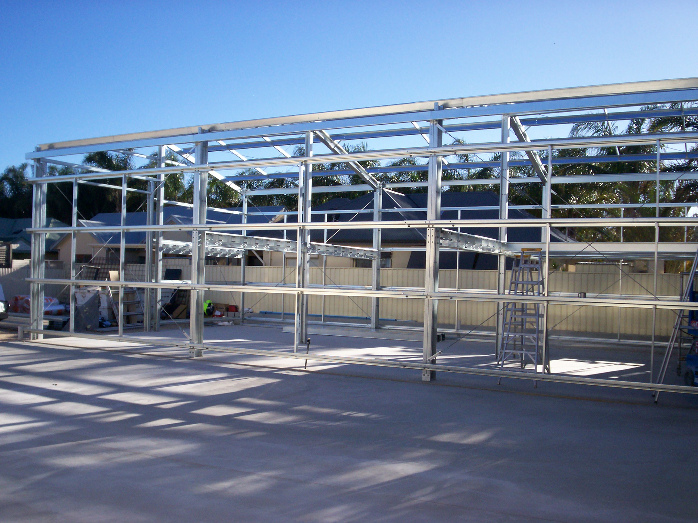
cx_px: 349
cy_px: 262
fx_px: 726
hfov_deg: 51.4
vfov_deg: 39.7
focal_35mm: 36
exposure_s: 1/557
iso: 100
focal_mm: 5.9
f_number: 4.5
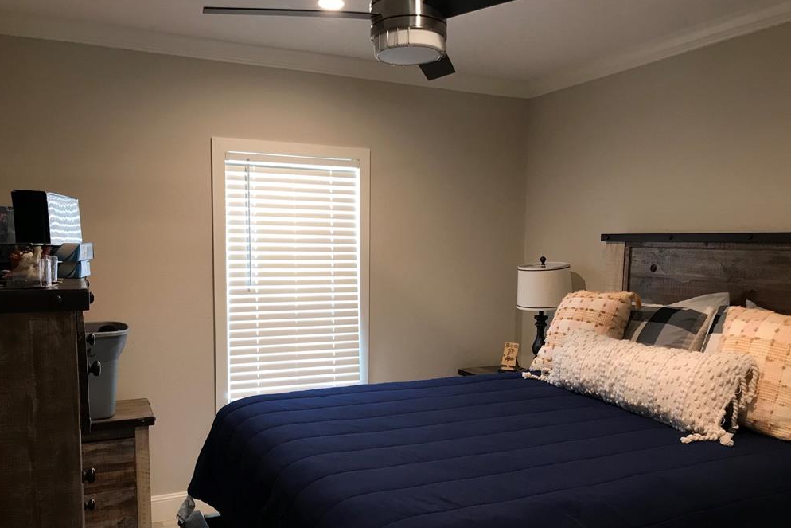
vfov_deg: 43.5
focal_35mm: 30
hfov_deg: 61.9
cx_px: 390
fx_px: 659
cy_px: 303
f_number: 1.8
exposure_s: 1/15
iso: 40
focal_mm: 3.99
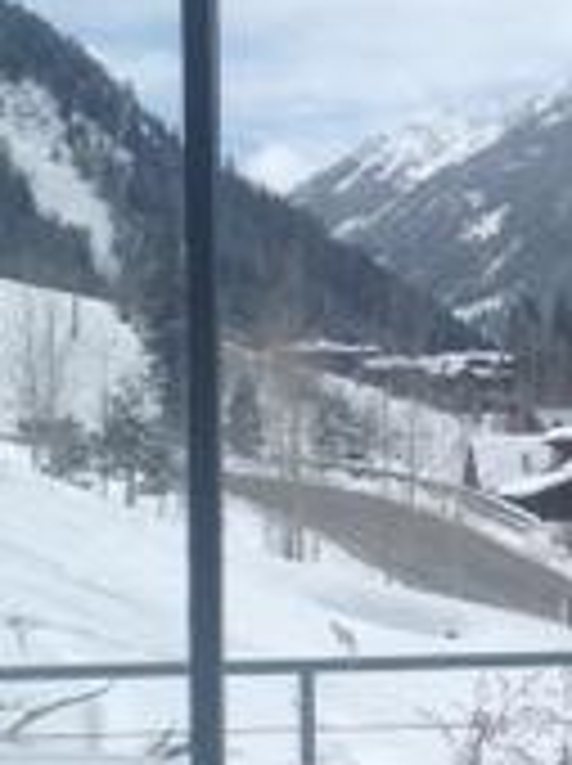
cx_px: 577
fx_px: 2916
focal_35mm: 132
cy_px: 310
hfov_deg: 11.1
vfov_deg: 15.0
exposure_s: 1/3690
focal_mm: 4.28
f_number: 2.4
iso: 50
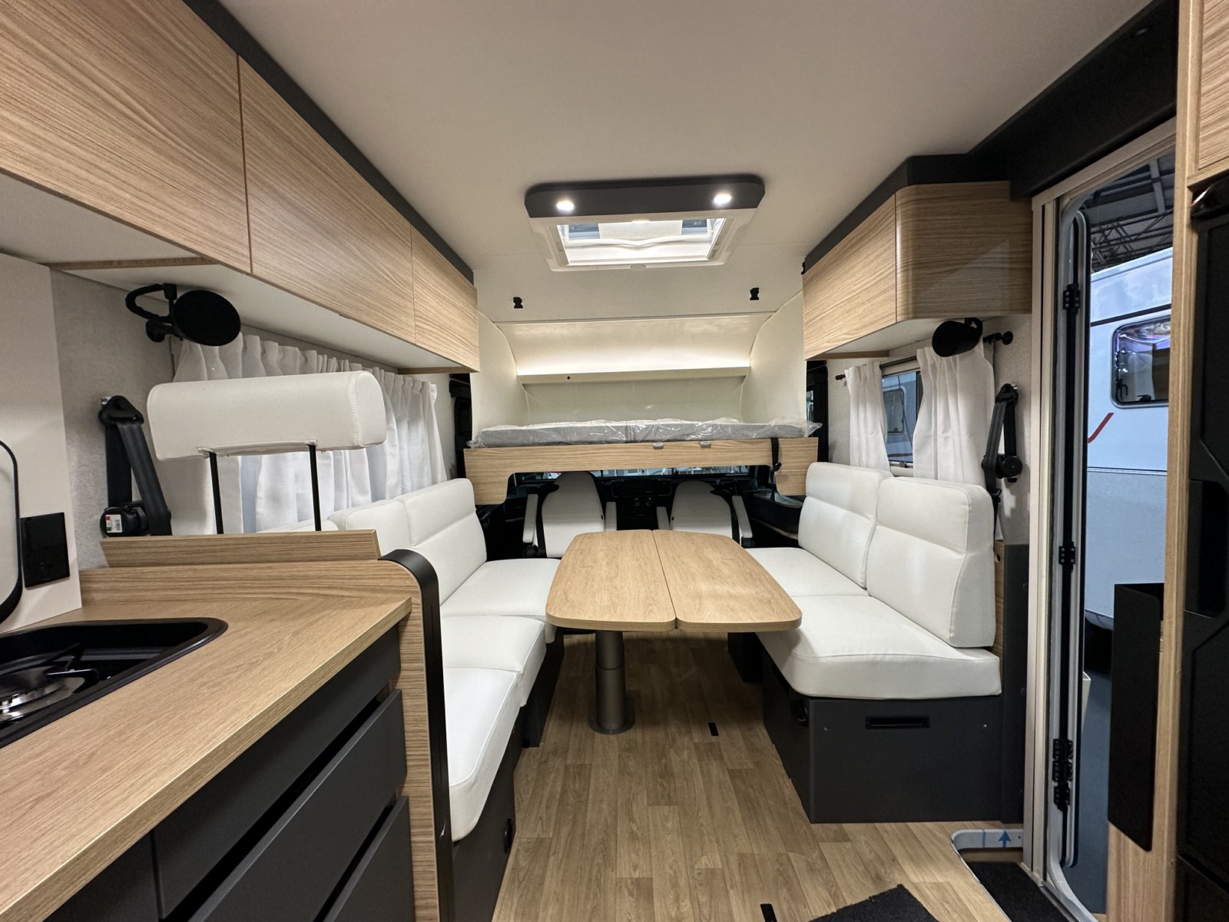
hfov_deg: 102.1
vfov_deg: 85.7
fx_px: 497
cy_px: 461
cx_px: 614
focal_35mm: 14
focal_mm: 2.22
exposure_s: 1/100
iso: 125
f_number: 2.2
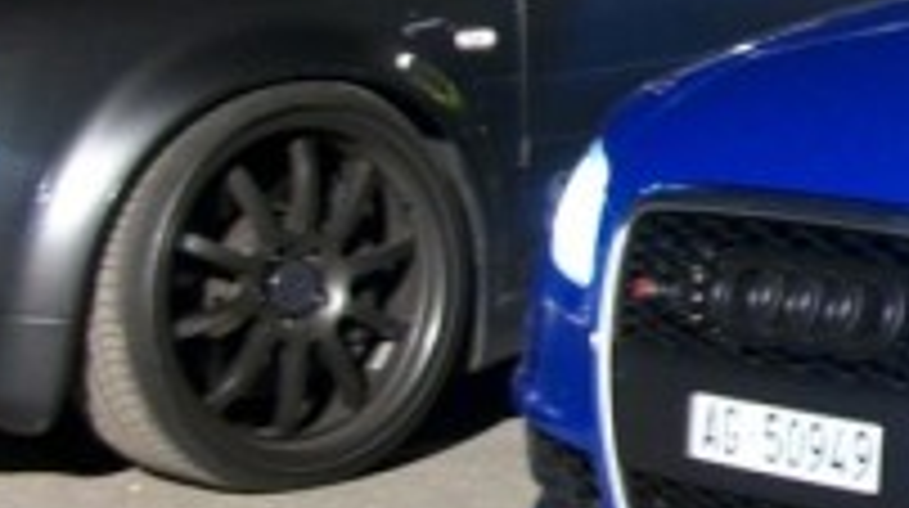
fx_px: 3538
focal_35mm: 147
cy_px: 180
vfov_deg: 8.2
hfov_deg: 13.9
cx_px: 1310
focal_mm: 5.7
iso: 96
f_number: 2.9
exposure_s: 2
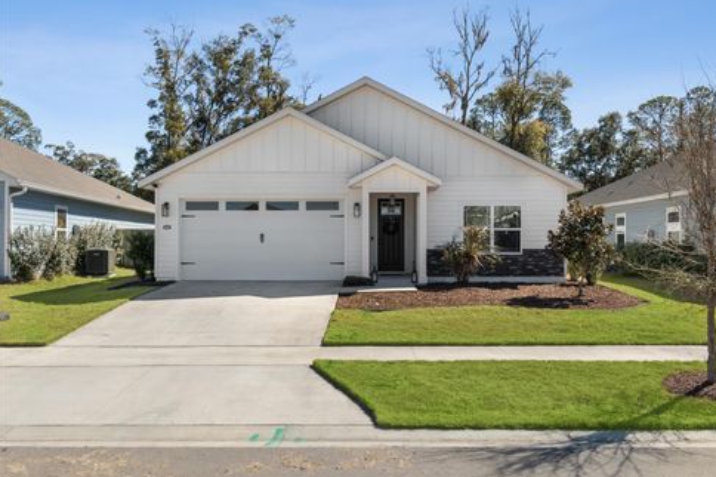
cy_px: 235
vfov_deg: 42.3
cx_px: 368
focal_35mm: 31
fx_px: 616
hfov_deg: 60.3
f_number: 8
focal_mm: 20
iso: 200
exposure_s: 1/800
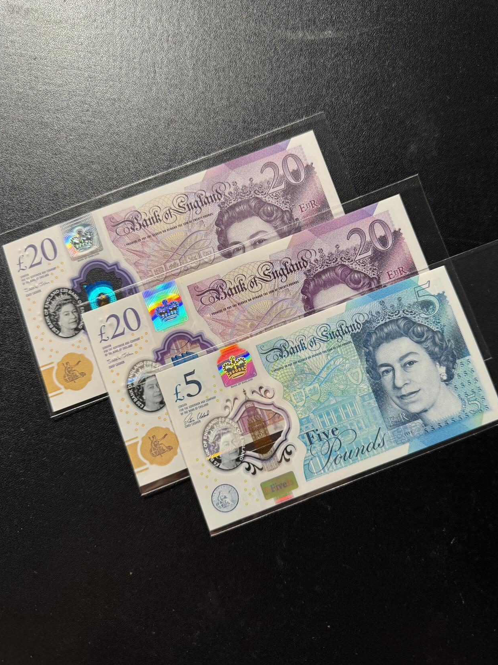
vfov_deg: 67.3
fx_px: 499
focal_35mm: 26
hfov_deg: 53.0
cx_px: 268
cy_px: 321
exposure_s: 1/108
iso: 200
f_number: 1.78
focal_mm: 6.76
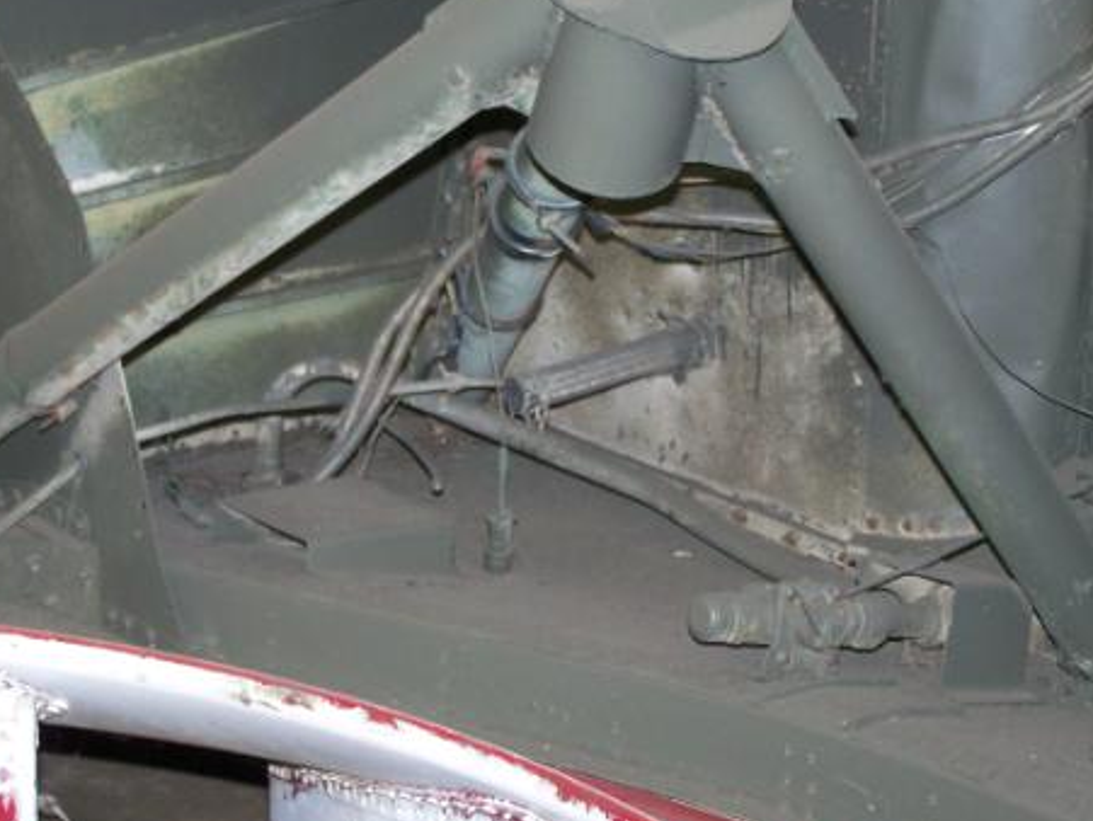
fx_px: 3002
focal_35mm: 95
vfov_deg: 15.6
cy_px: 355
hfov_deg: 20.6
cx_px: 514
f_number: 3.2
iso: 160
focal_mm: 11.1
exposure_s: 1/80
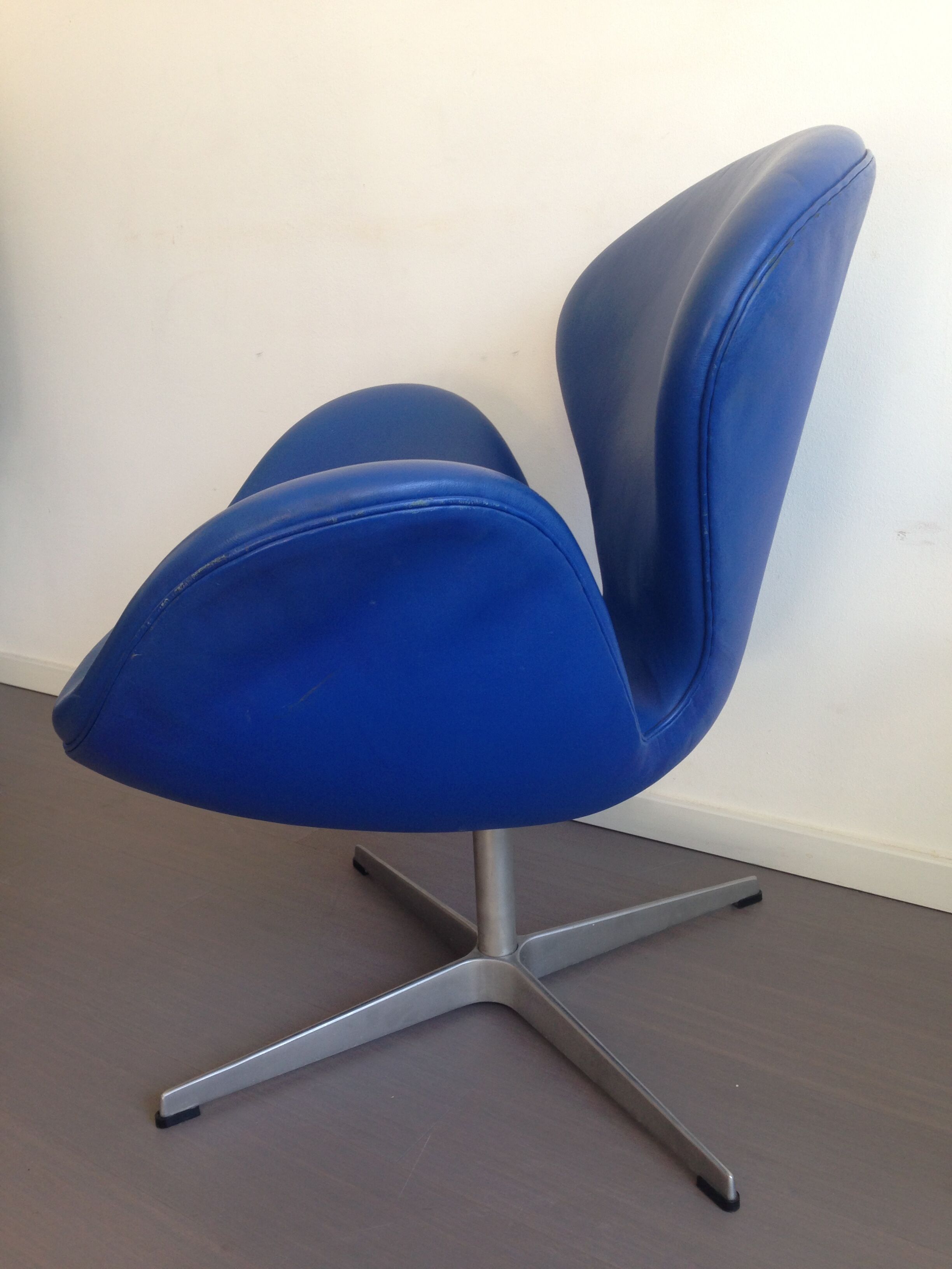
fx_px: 1210
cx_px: 476
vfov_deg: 55.4
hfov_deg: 42.9
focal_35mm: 33
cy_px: 634
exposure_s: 1/24
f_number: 2.4
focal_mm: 4.12
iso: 50
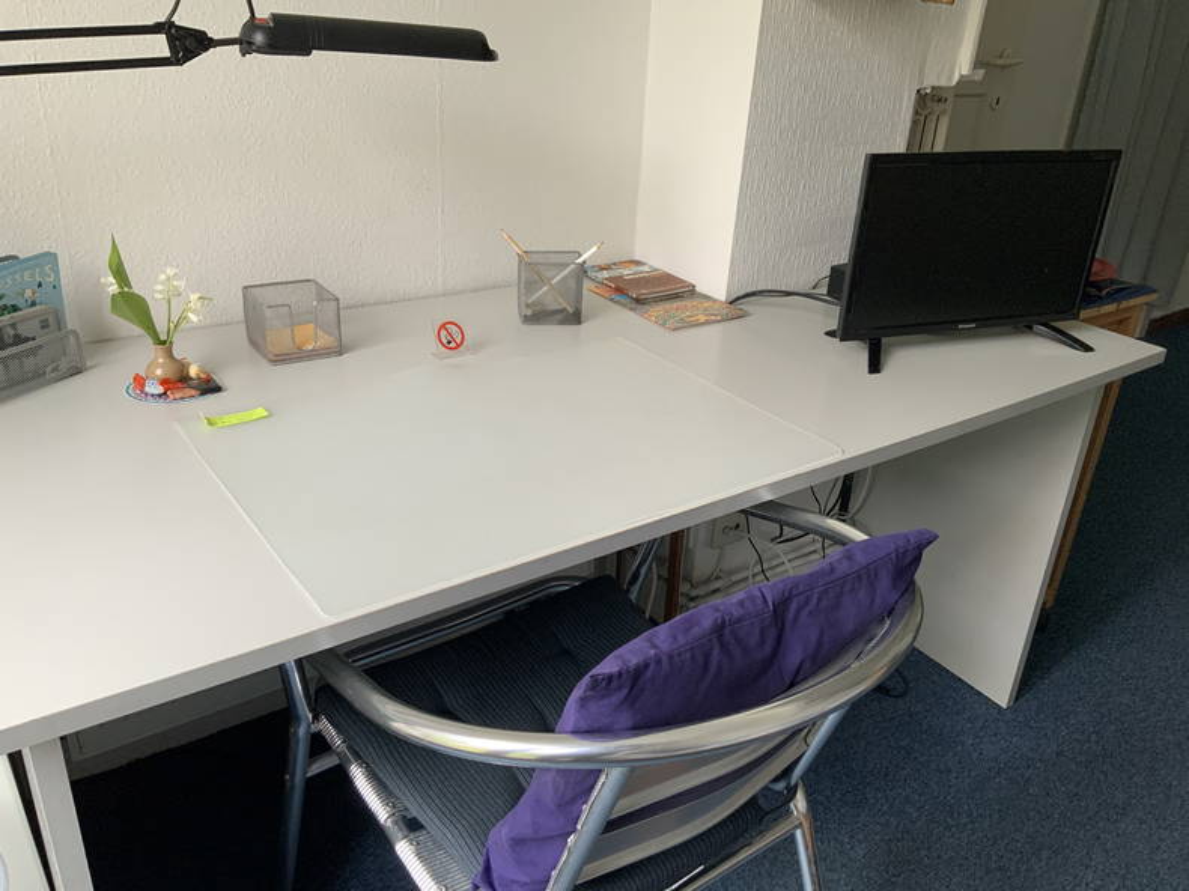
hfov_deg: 61.7
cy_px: 446
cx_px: 594
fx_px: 996
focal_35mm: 29
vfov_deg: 48.2
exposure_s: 1/80
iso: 64
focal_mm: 3
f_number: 1.8
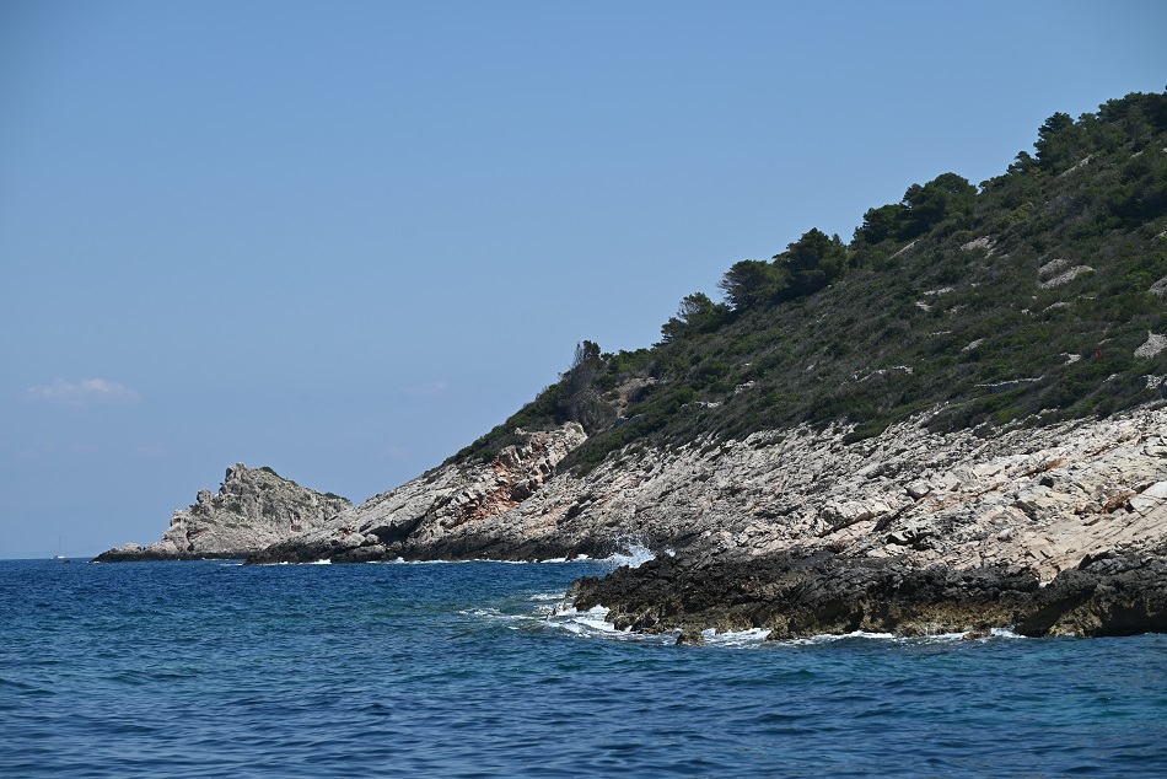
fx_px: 3632
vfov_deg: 12.2
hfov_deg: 18.3
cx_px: 584
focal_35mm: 112
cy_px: 390
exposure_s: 1/640
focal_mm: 112
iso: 100
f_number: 7.1
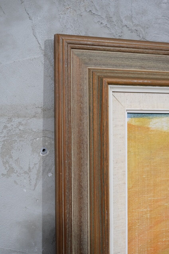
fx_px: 380
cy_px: 127
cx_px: 84
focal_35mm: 54
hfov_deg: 25.1
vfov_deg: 36.9
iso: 2500
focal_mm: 35.8
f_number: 4
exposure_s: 1/52
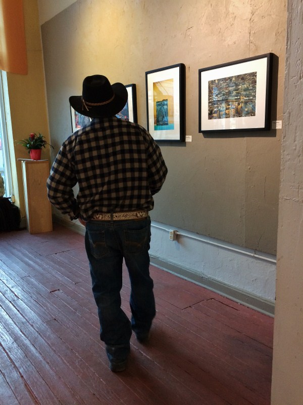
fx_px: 338
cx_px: 152
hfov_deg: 48.2
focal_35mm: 29
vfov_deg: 61.7
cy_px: 202
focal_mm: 4.15
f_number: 2.2
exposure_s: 1/30
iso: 100
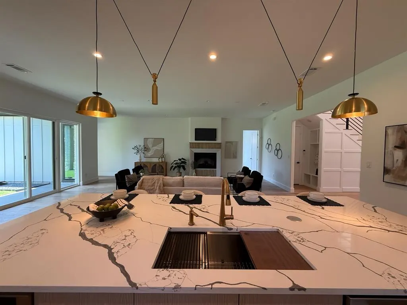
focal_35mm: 14
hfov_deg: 102.1
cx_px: 204
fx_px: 165
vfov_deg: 85.7
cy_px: 152
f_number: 2.2
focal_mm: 2.22
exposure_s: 1/120
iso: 250
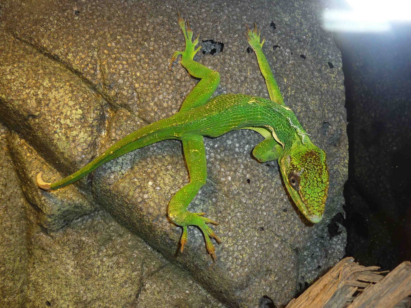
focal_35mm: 32
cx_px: 206
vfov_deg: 44.2
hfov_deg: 56.8
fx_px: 380
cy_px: 154
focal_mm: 5.3
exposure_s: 1/30
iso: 100
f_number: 3.5
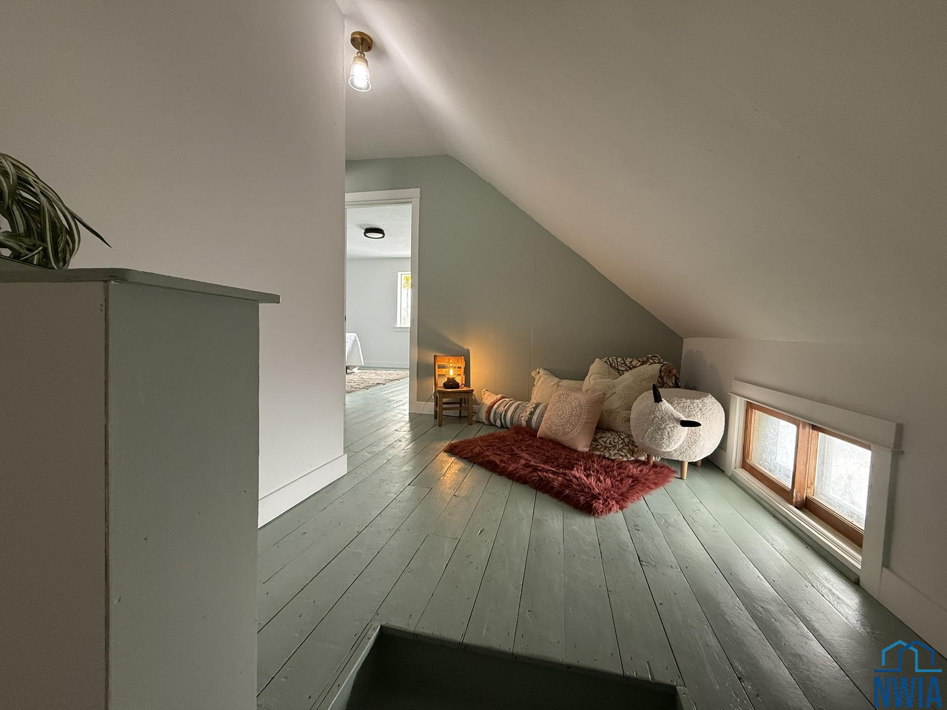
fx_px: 383
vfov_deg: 85.7
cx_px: 474
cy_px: 355
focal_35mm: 14
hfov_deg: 102.1
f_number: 2.2
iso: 320
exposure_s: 1/120
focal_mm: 2.22
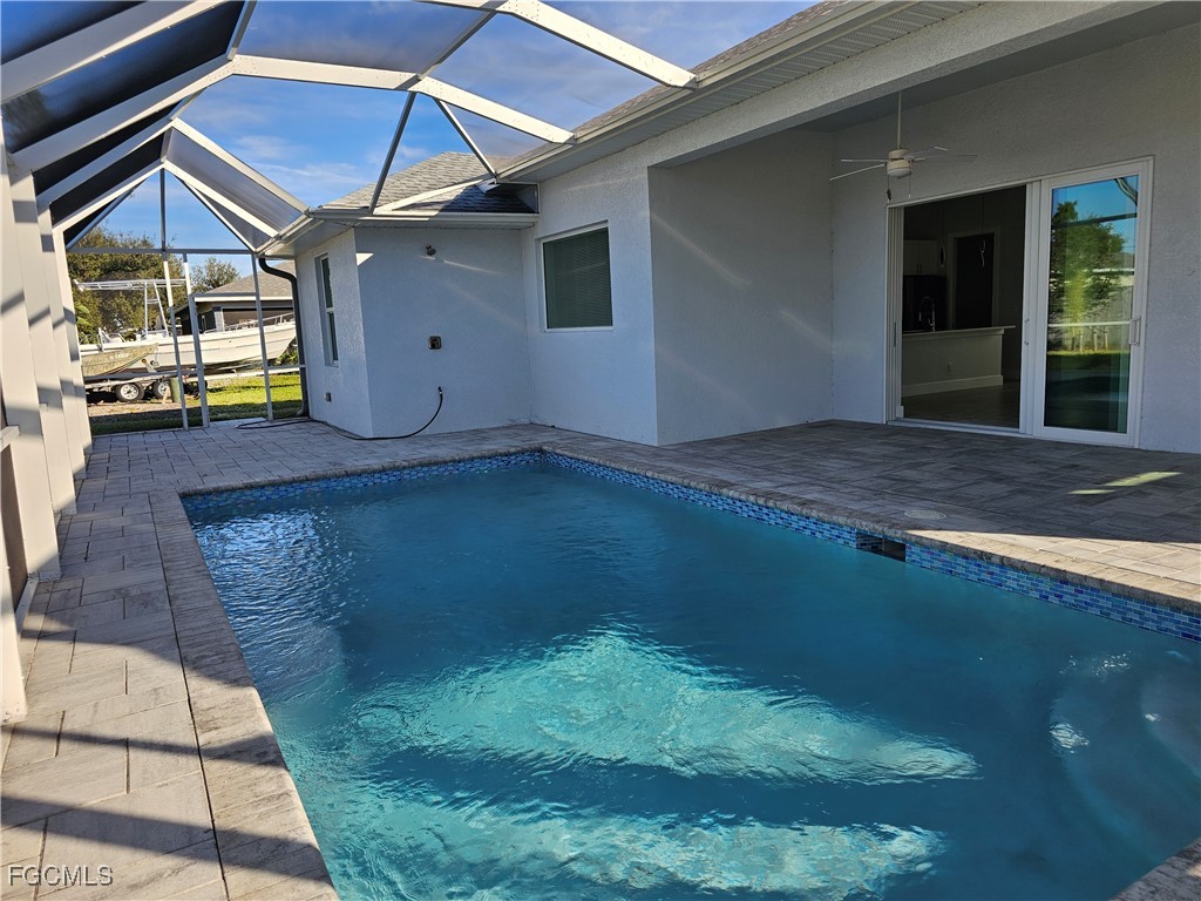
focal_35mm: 23
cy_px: 450
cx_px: 600
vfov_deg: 58.9
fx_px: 798
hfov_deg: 73.9
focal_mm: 6.3
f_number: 1.7
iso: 10
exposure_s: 1/269
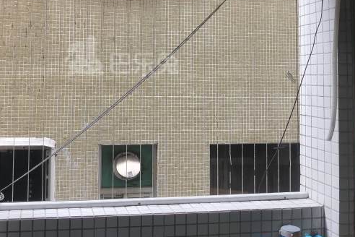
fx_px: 434
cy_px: 56
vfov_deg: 30.0
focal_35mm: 44
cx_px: 121
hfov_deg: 43.9
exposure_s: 1/100
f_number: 1.4
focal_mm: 4.66
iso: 125
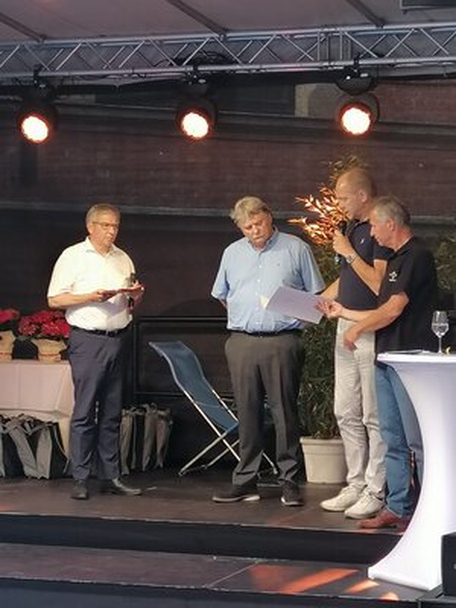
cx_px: 228
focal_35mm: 96
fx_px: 1686
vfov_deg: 20.4
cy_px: 304
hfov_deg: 15.4
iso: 100
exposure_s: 1/50
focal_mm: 4.75
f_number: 1.8
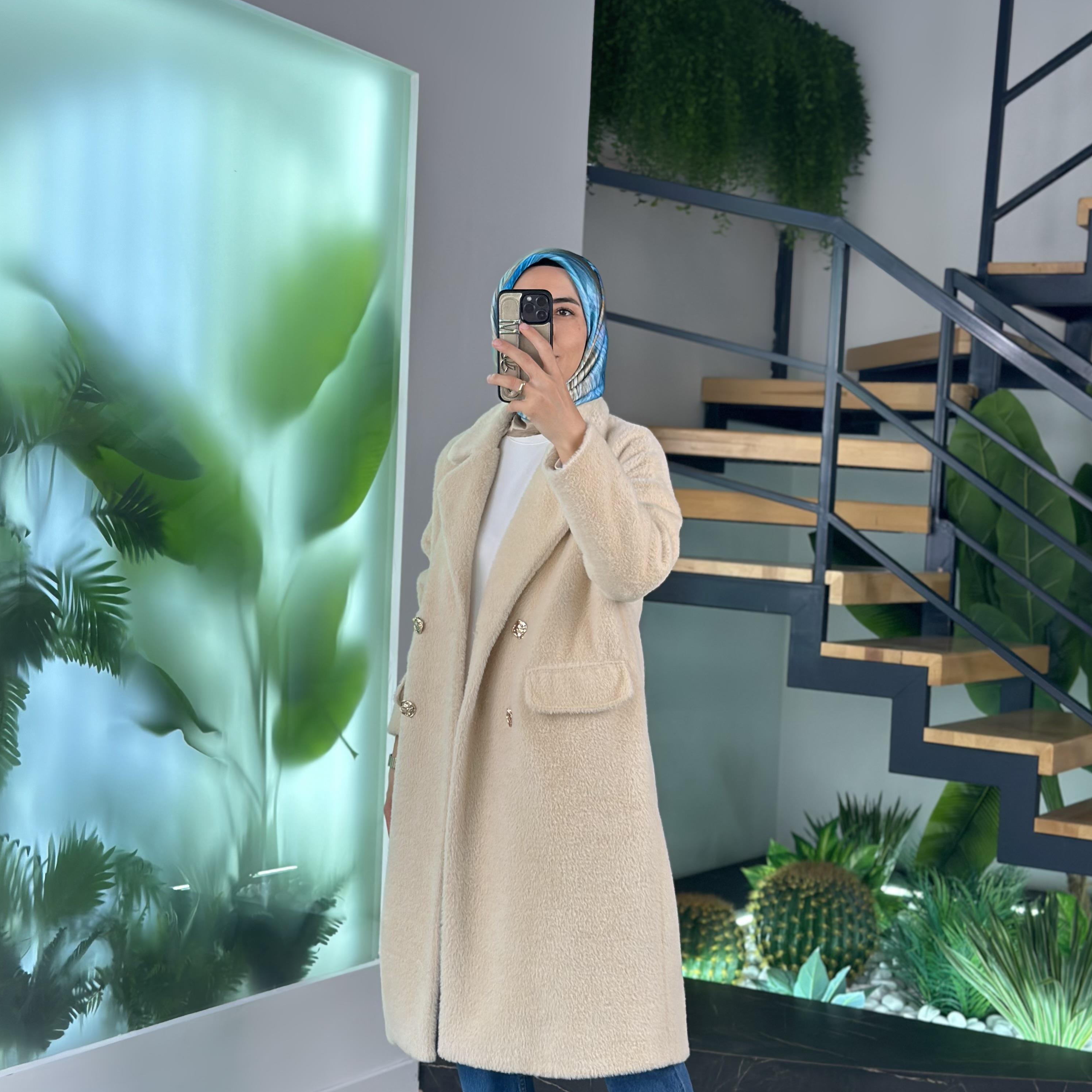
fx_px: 2034
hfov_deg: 30.0
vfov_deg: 30.0
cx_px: 548
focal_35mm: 57
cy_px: 640
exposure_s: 1/201
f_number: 1.78
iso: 80
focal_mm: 6.86
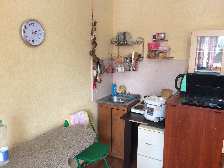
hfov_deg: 61.7
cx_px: 112
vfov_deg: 48.2
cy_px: 84
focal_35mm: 29
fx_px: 188
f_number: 2.2
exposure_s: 1/33
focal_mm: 4.15
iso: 200
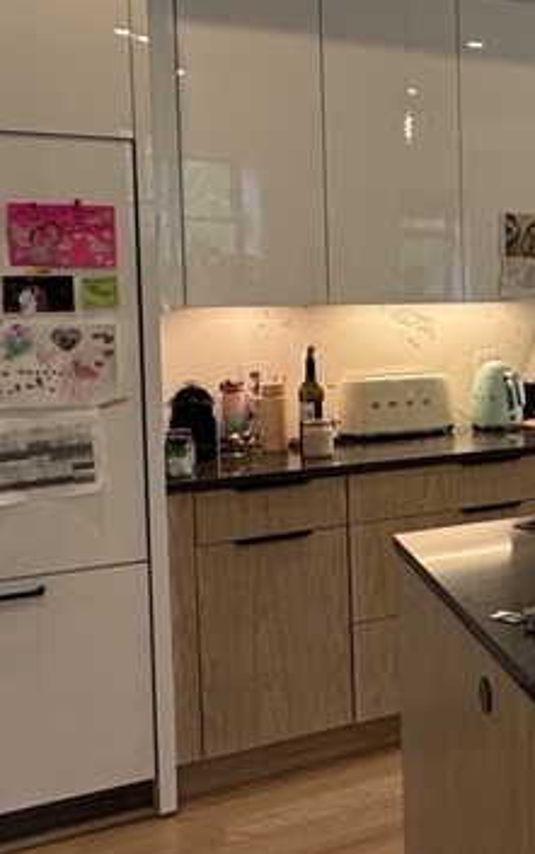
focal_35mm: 43
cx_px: 850
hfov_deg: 22.9
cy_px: 324
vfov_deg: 45.8
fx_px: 1002
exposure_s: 1/120
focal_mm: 2.22
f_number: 2.2
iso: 160
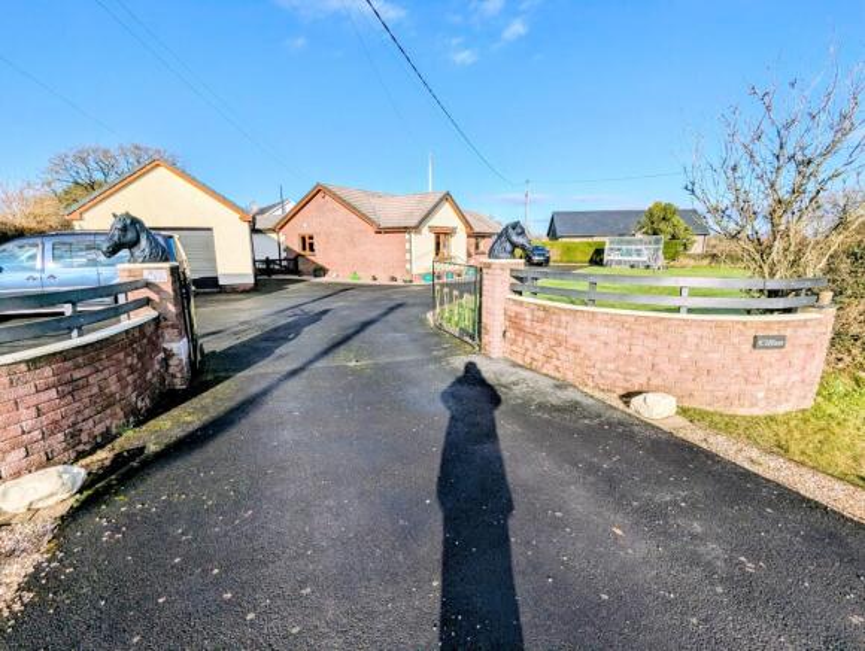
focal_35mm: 16
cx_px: 432
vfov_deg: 78.3
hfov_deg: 94.4
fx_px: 400
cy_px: 326
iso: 49
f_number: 2.2
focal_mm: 2.35
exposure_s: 1/2732
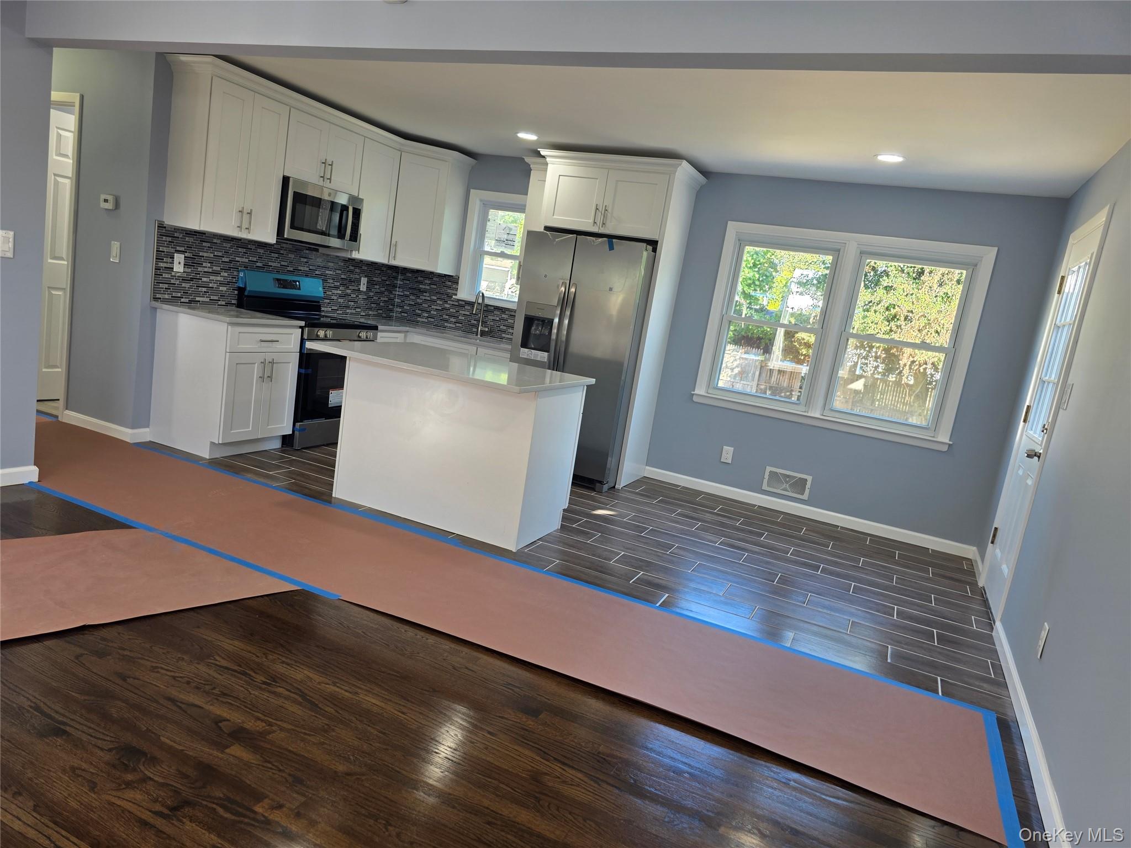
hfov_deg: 73.9
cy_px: 424
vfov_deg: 58.9
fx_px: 751
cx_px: 566
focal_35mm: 23
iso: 64
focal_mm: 6.3
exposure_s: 1/120
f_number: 1.7
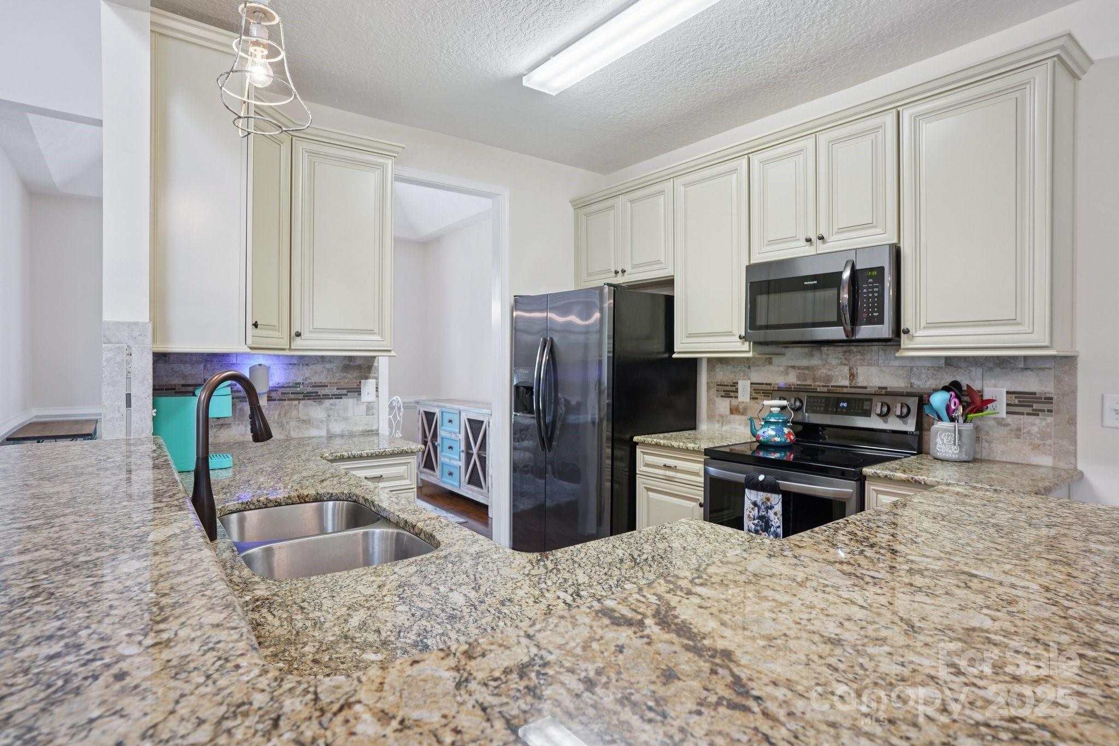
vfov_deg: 67.4
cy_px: 373
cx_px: 560
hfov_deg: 90.0
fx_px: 559
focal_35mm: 18
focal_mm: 18
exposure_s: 1/20
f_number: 6.3
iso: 400
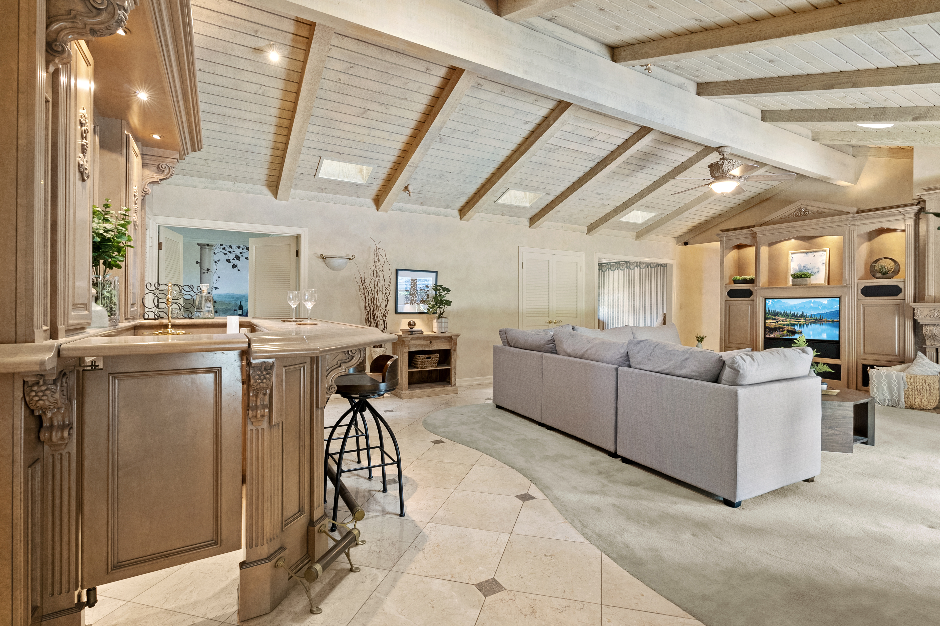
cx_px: 481
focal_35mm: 17
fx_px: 444
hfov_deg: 93.3
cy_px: 315
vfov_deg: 70.4
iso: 1000
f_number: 7.1
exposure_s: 1/3
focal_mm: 16
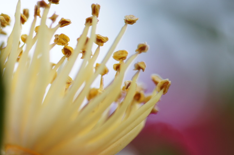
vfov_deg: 7.6
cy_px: 68
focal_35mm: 179
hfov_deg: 11.5
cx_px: 125
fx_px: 1162
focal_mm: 70
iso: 100
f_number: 2.8
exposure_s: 1/400
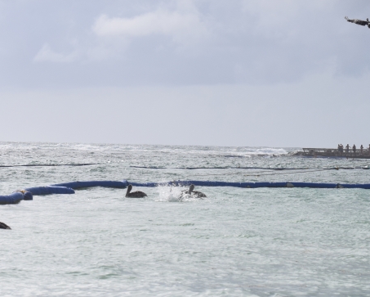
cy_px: 180
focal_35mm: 248
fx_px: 2717
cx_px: 145
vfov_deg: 6.2
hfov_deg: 7.8
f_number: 8
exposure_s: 1/2000
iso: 400
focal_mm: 78
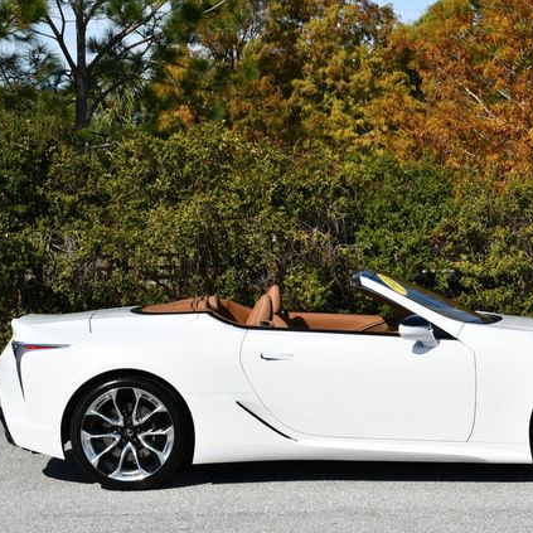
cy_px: 268
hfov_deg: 19.2
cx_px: 364
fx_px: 1568
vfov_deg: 19.3
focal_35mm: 90
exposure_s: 1/320
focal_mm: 35
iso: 100
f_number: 9
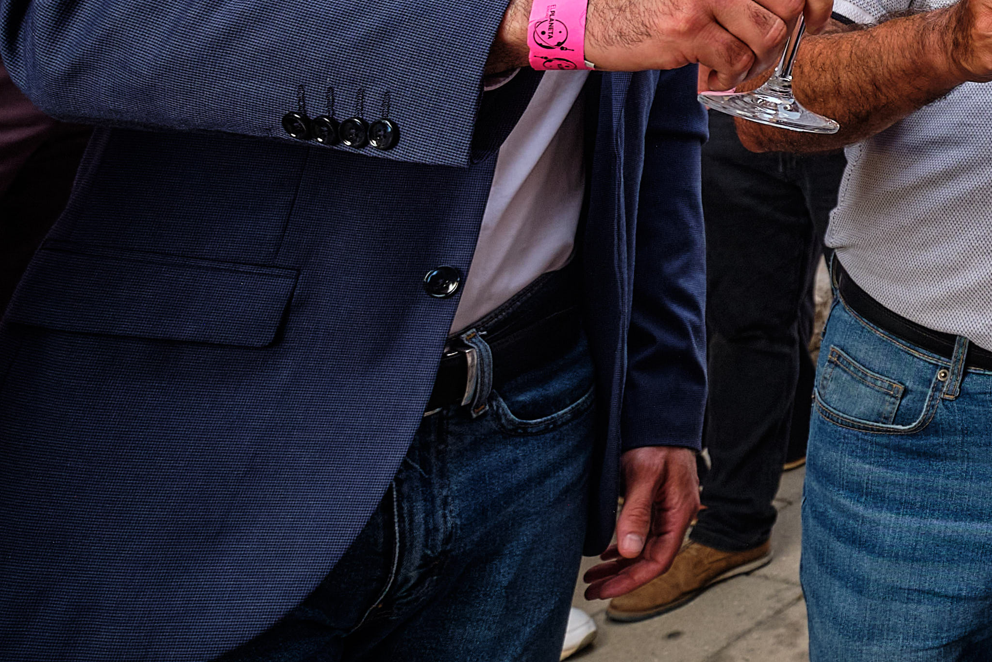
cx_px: 1336
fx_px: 1295
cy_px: -204
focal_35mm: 47
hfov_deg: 31.0
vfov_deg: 24.8
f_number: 4
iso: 200
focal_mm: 10.5
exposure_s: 1/100
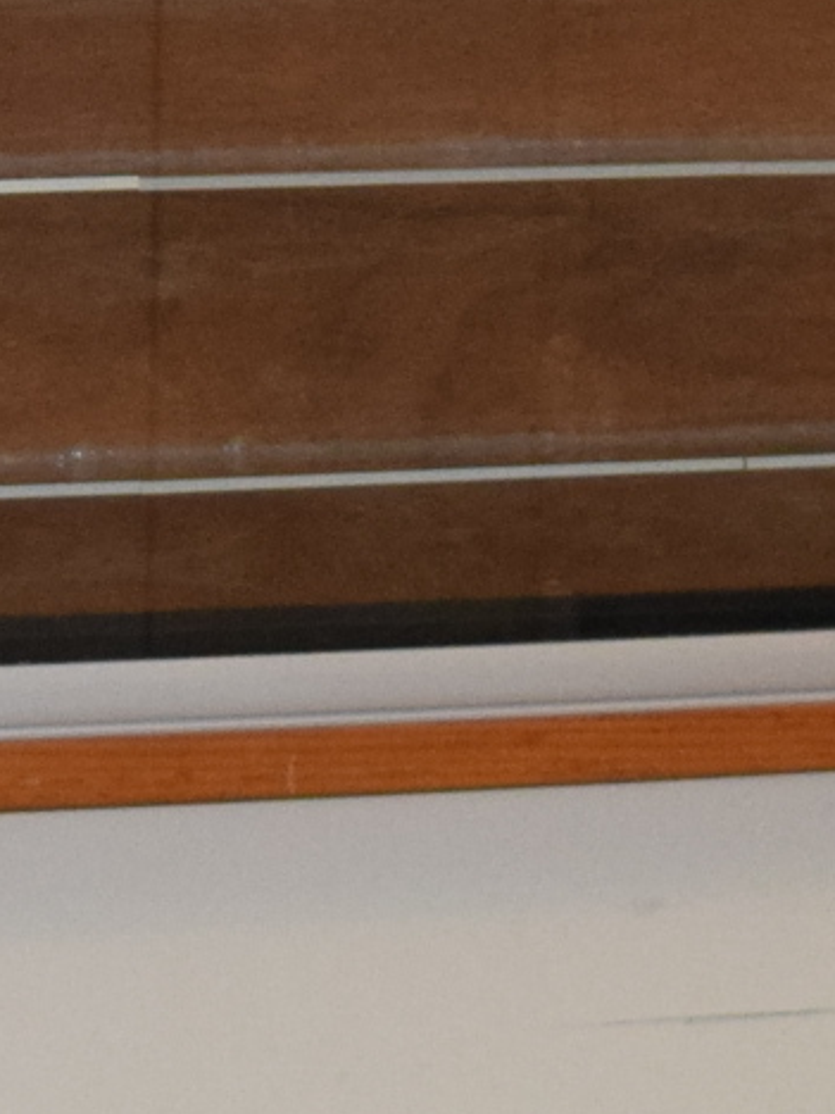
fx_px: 8909
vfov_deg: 7.1
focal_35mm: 277
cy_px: -36
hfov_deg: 5.4
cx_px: 74
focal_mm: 30
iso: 1800
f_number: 4.2
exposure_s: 1/60
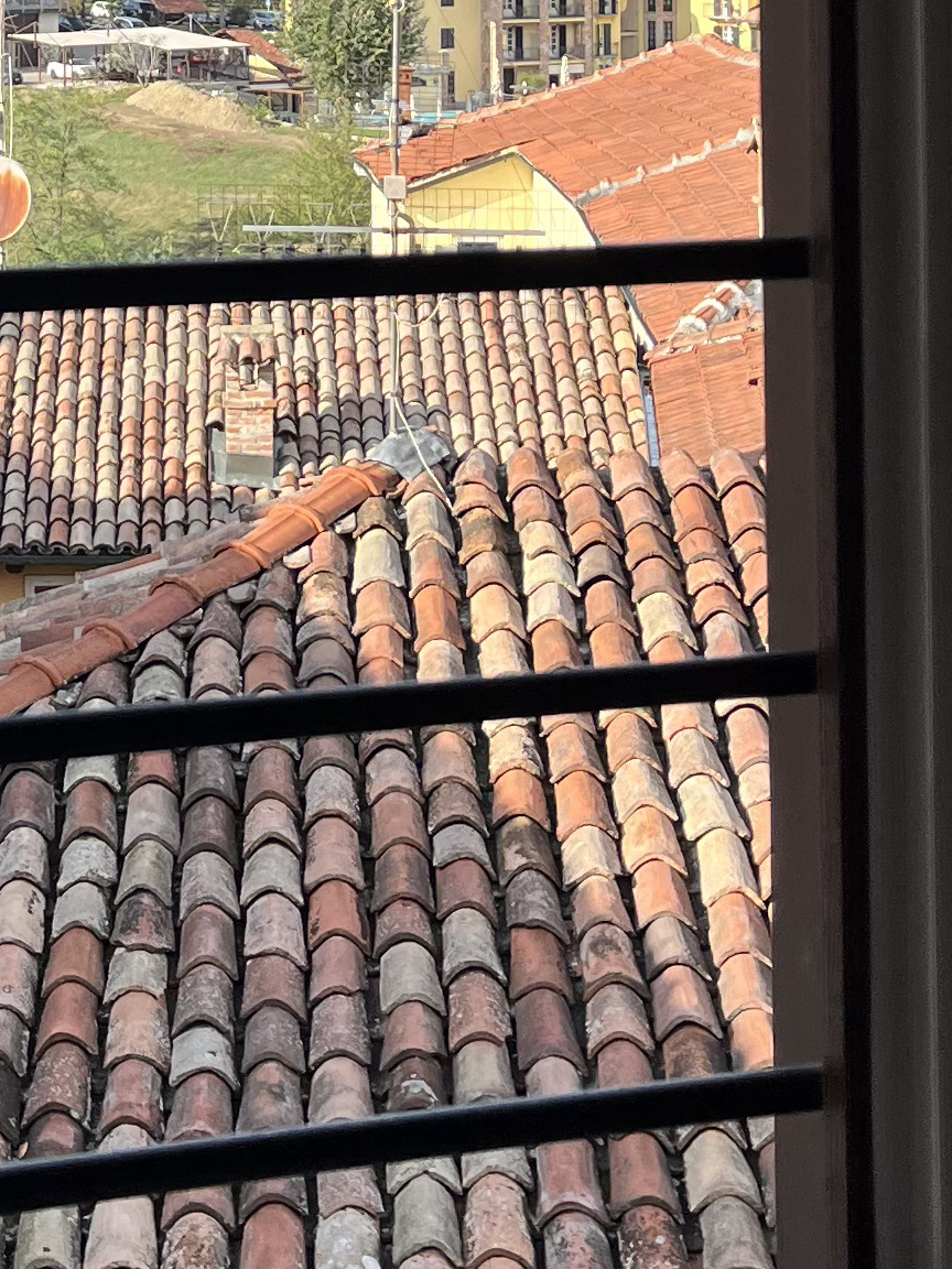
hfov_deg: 15.9
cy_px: -165
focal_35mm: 91
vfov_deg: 20.4
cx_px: -30
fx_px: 3337
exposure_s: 1/1923
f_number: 1.6
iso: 50
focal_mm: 5.1
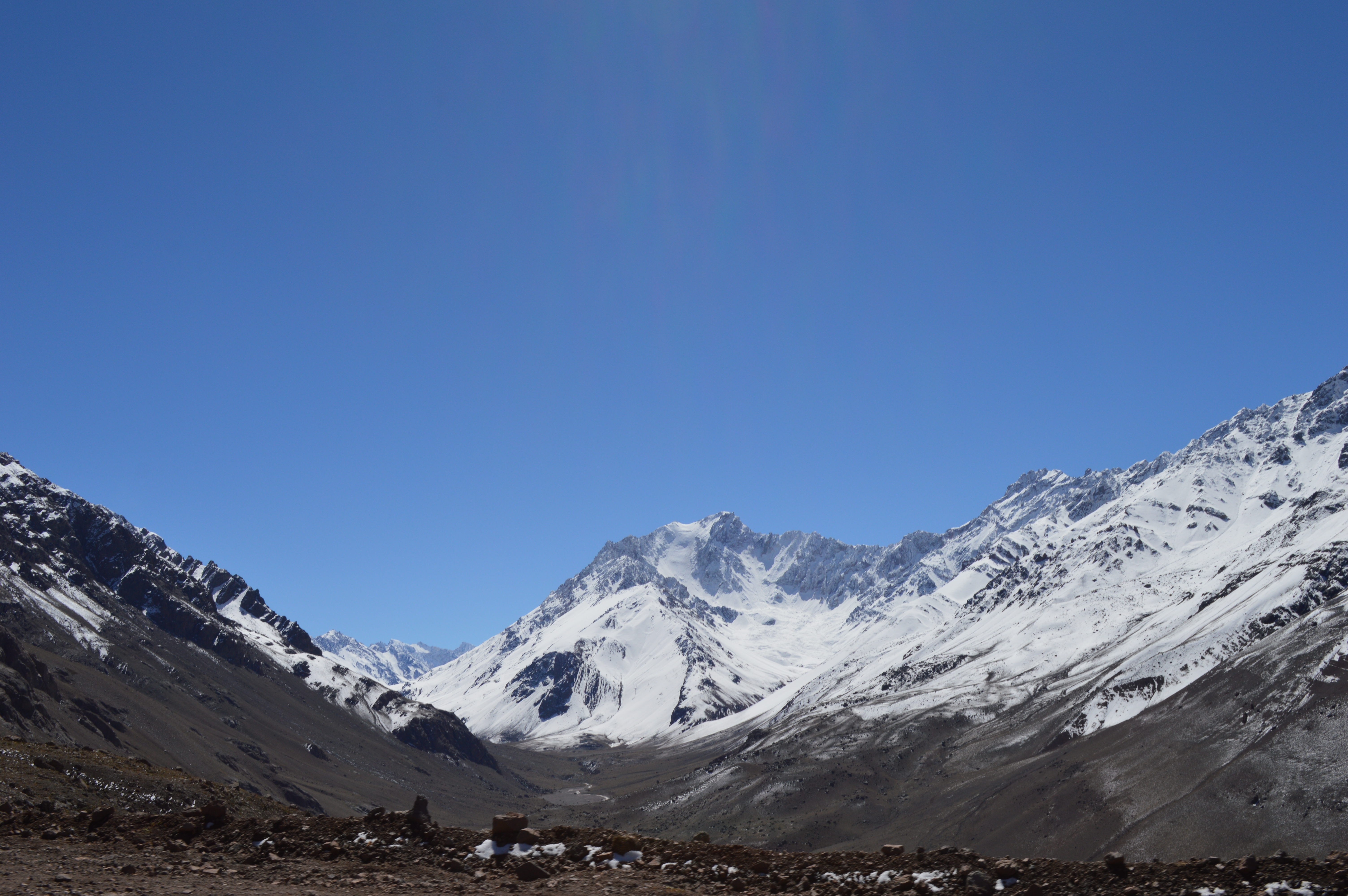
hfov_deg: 49.6
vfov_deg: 34.1
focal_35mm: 39
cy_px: 448
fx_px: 1459
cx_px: 674
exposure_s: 1/400
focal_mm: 26
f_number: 10
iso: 100
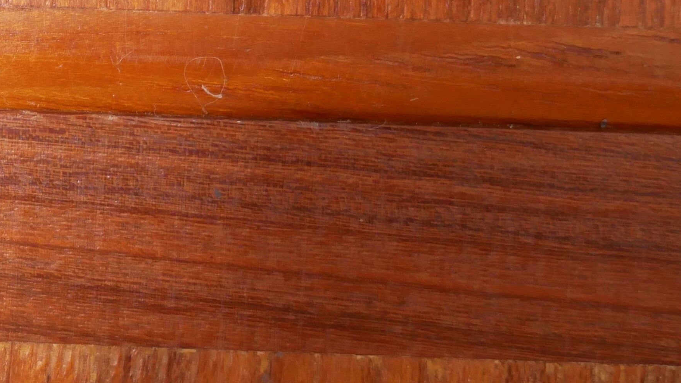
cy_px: -71
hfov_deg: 18.0
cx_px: -88
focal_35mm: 114
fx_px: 2059
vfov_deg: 10.5
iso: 800
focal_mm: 20
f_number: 1.7
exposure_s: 1/60
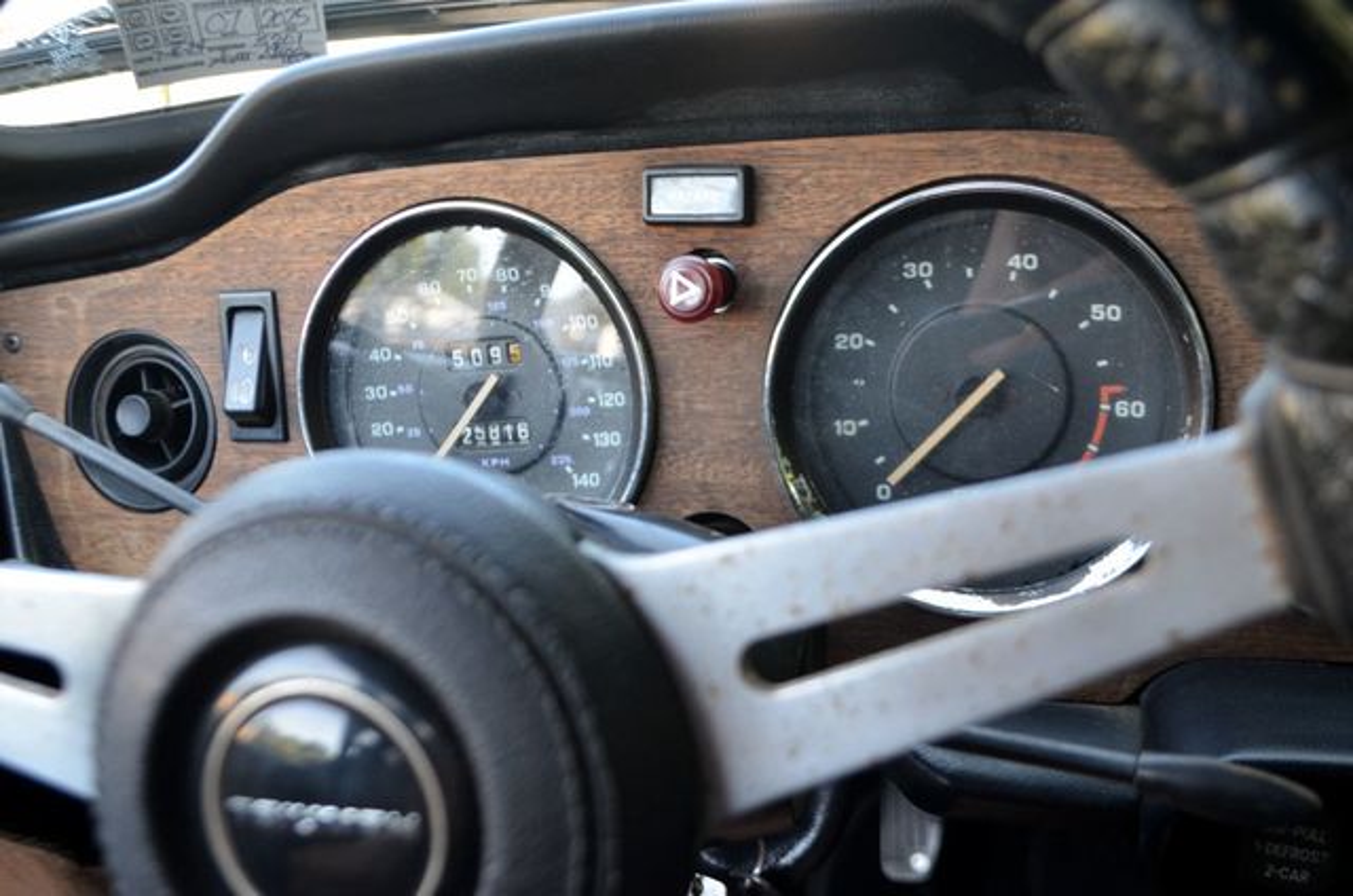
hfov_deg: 53.2
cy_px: 448
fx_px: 1350
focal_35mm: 36
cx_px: 676
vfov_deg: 36.7
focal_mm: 24
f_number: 4.2
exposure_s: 1/80
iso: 400
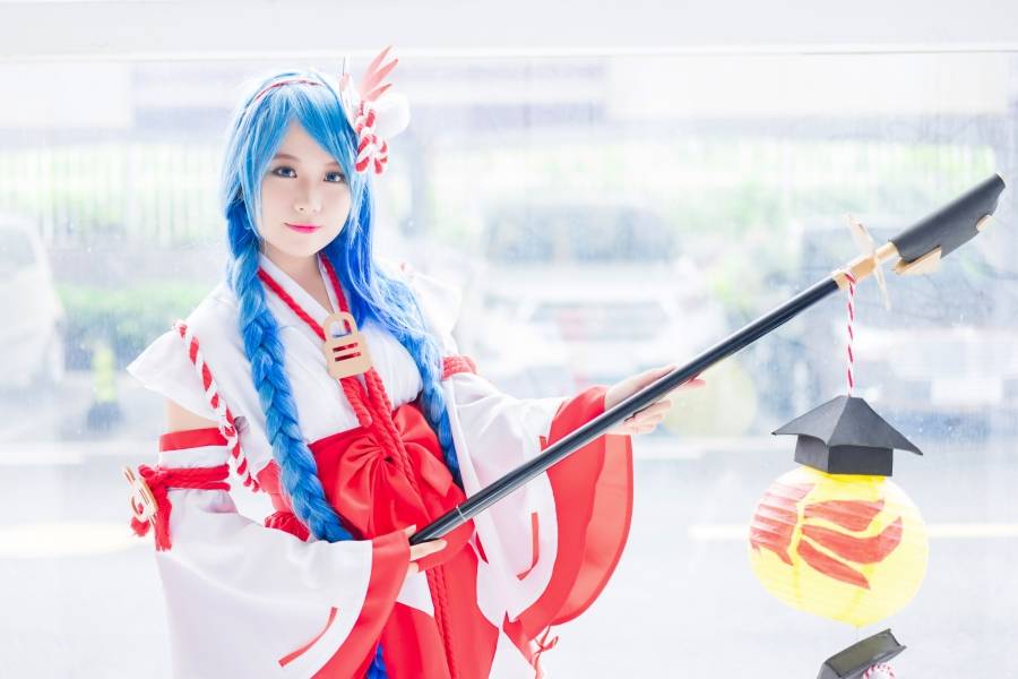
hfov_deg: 36.2
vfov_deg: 24.6
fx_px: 1555
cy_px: 340
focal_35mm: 55
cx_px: 509
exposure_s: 1/160
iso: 200
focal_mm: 55
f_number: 1.8
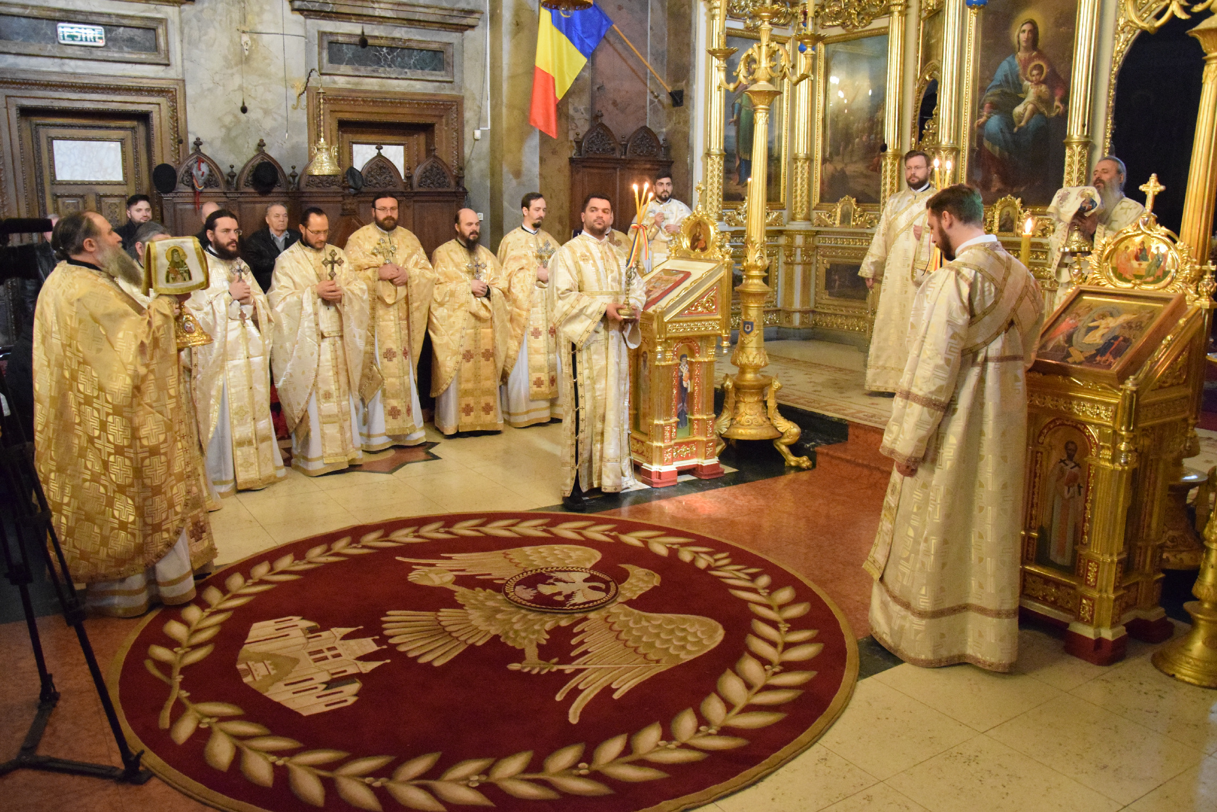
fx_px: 913
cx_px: 608
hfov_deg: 67.4
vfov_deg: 47.9
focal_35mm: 27
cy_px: 406
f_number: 3.5
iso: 8000
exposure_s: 1/60
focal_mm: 18
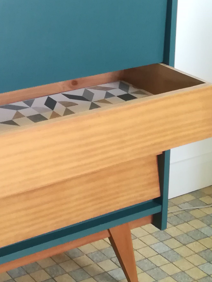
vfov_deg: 22.9
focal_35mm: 83
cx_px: 1
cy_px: 26
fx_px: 678
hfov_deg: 17.4
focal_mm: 3.83
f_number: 2.2
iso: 320
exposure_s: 1/25
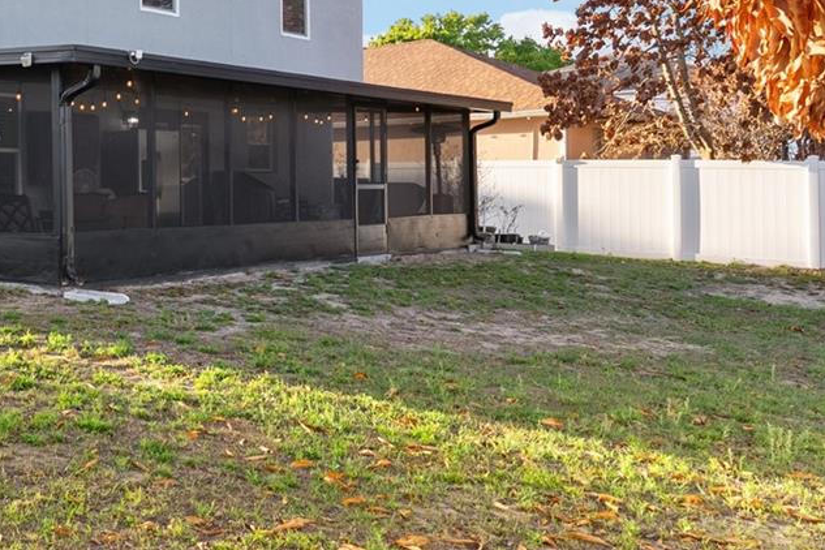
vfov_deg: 31.0
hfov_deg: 37.7
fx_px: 985
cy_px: 193
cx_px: -89
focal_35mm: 43
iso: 100
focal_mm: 17
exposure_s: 1/20
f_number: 8
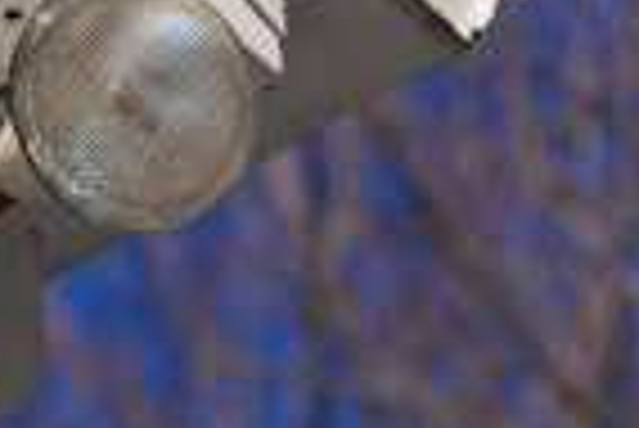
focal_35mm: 604
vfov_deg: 2.3
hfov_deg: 3.4
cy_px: -65
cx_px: 162
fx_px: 10741
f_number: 5.6
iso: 100
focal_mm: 135
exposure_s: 1/640
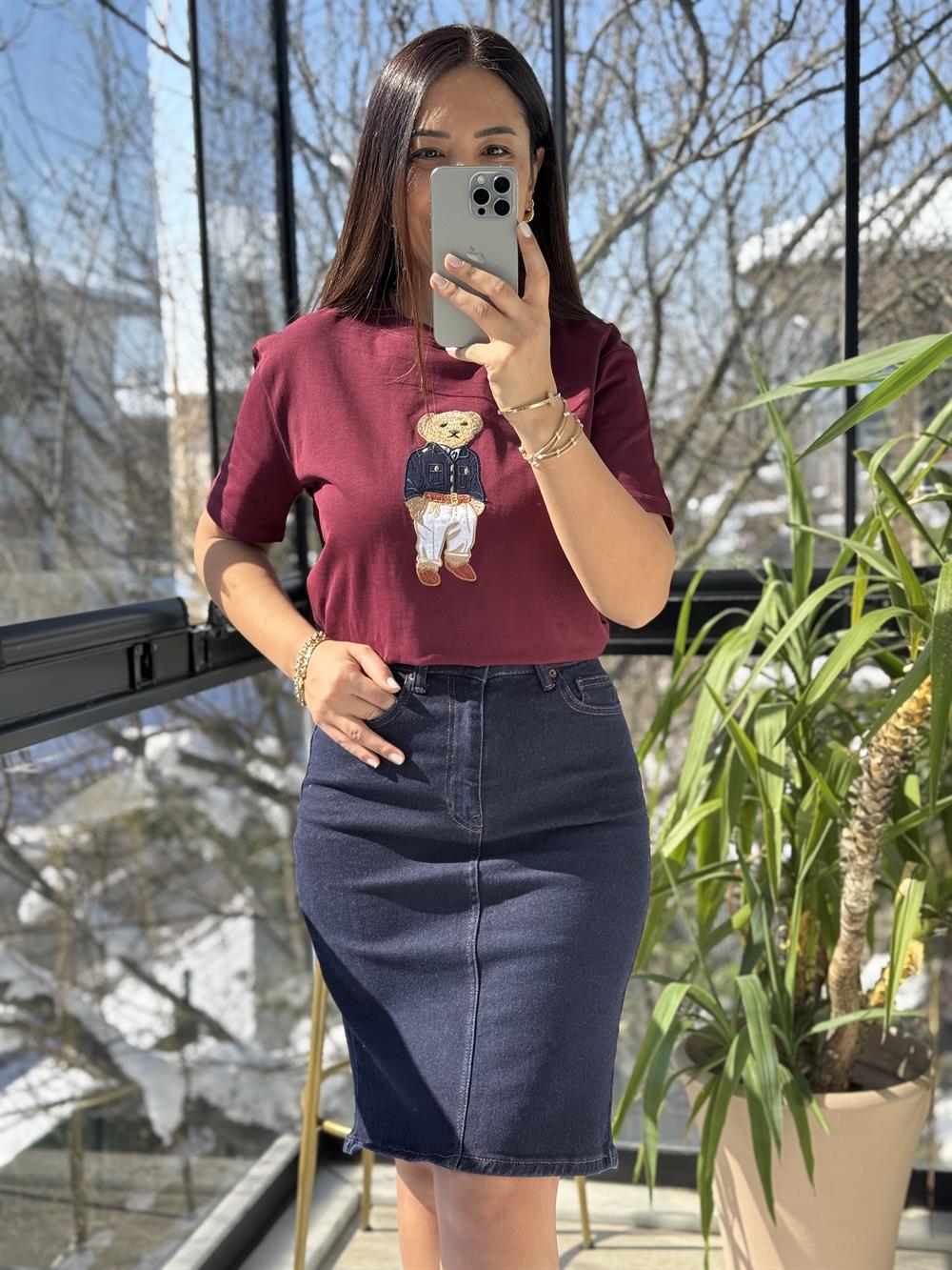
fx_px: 1760
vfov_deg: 39.7
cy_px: 635
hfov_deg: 30.3
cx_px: 476
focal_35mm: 48
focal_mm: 6.76
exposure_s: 1/604
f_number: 1.78
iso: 64
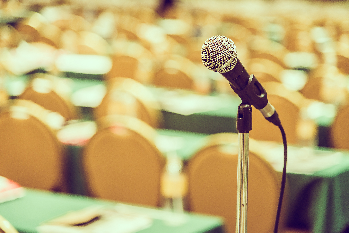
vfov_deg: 11.4
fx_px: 1164
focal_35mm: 120
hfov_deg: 17.1
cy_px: 116
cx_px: 174
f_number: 4
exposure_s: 1/50
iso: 400
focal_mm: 120
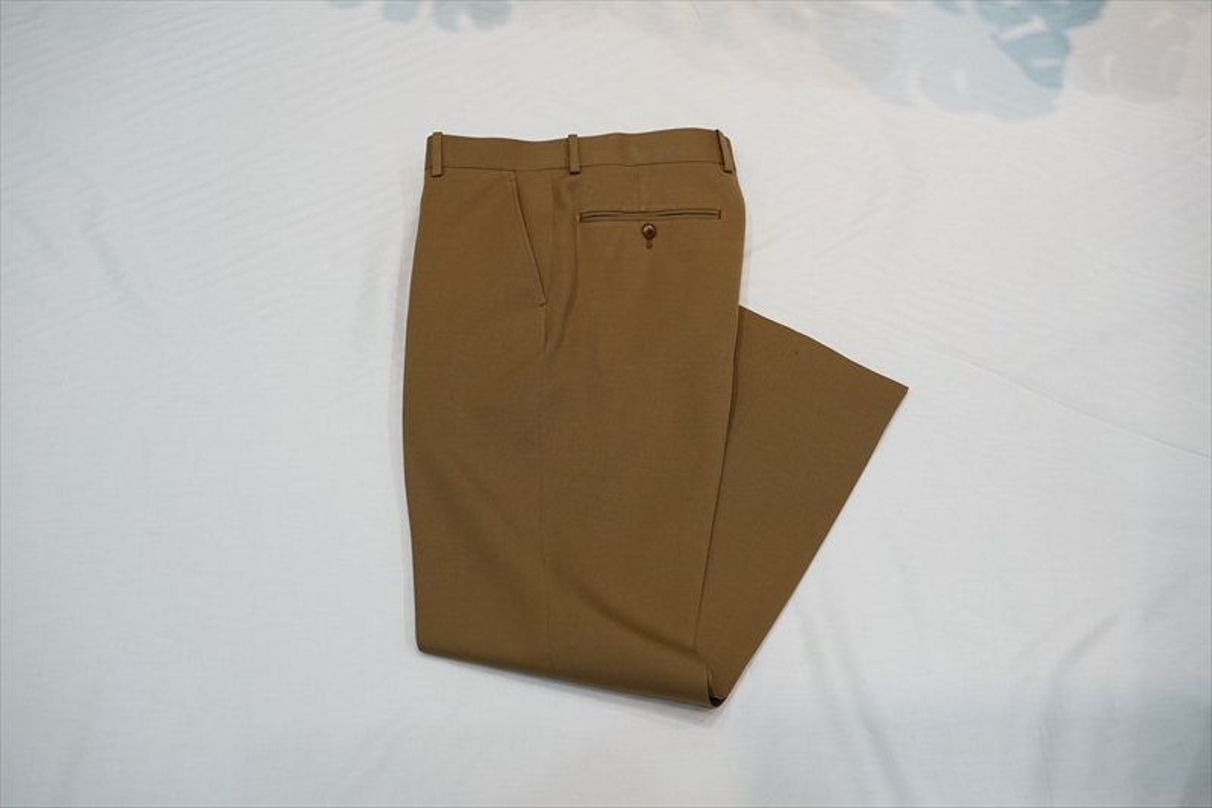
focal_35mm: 55
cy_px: 404
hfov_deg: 36.3
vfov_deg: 24.6
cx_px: 606
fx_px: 1851
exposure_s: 1/60
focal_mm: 55
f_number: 4
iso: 500
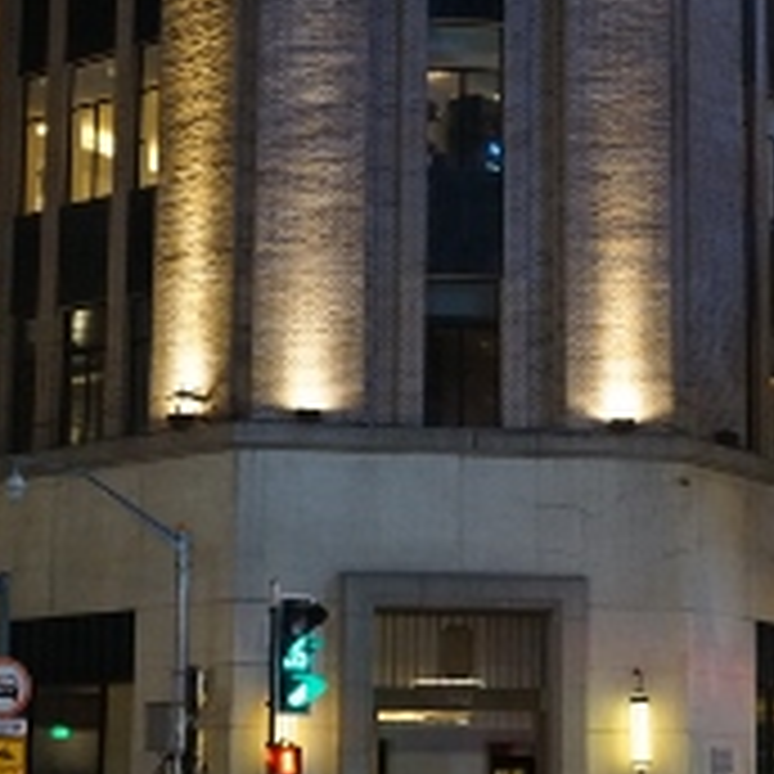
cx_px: 558
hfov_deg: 20.8
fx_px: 2100
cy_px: 475
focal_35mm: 83
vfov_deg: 20.9
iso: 2000
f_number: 4
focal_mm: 28
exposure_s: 1/60
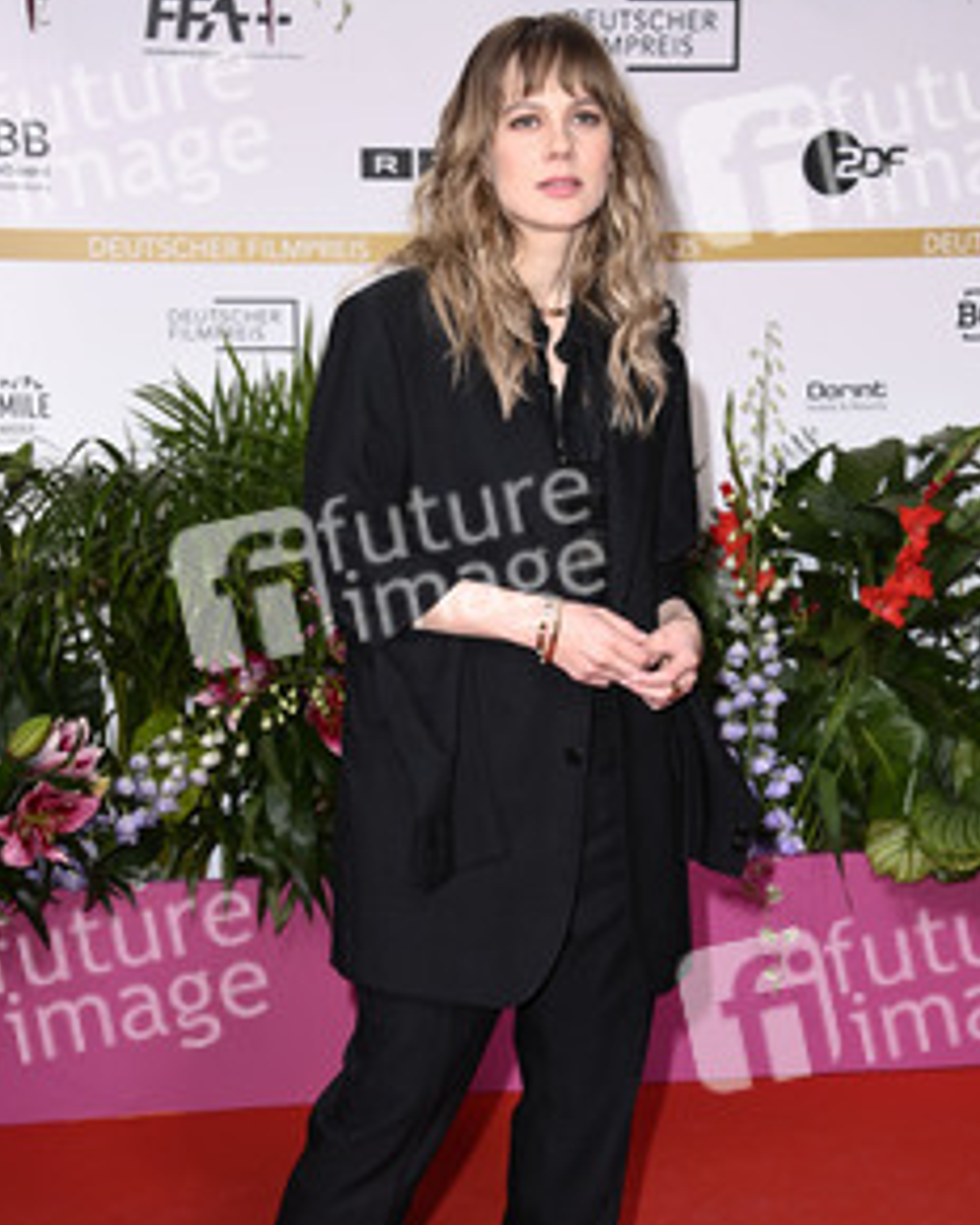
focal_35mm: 75
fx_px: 2719
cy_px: 781
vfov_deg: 25.3
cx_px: 511
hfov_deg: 20.4
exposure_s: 1/250
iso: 500
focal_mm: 58
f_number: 5.6
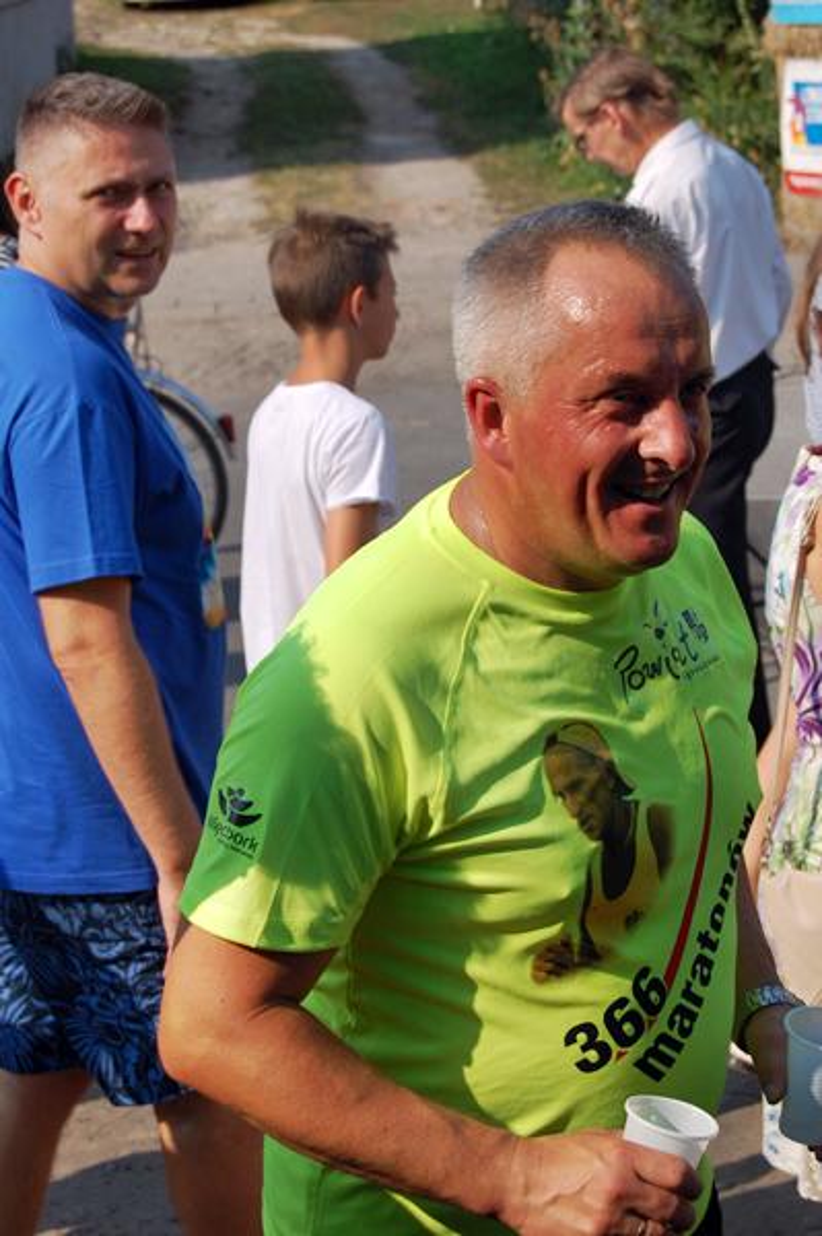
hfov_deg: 17.5
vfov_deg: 26.0
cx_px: 411
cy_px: 618
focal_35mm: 78
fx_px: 2676
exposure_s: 1/400
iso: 200
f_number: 11
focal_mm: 52
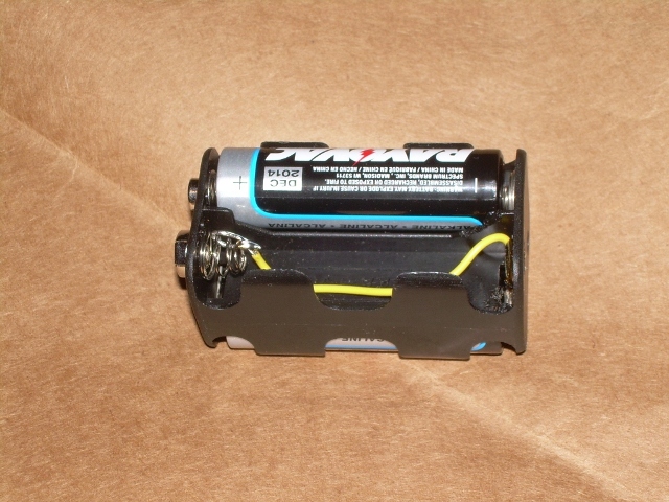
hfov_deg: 20.9
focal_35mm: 94
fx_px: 1817
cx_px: 334
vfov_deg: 15.7
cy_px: 251
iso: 50
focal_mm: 16
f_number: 4.4
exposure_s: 1/60
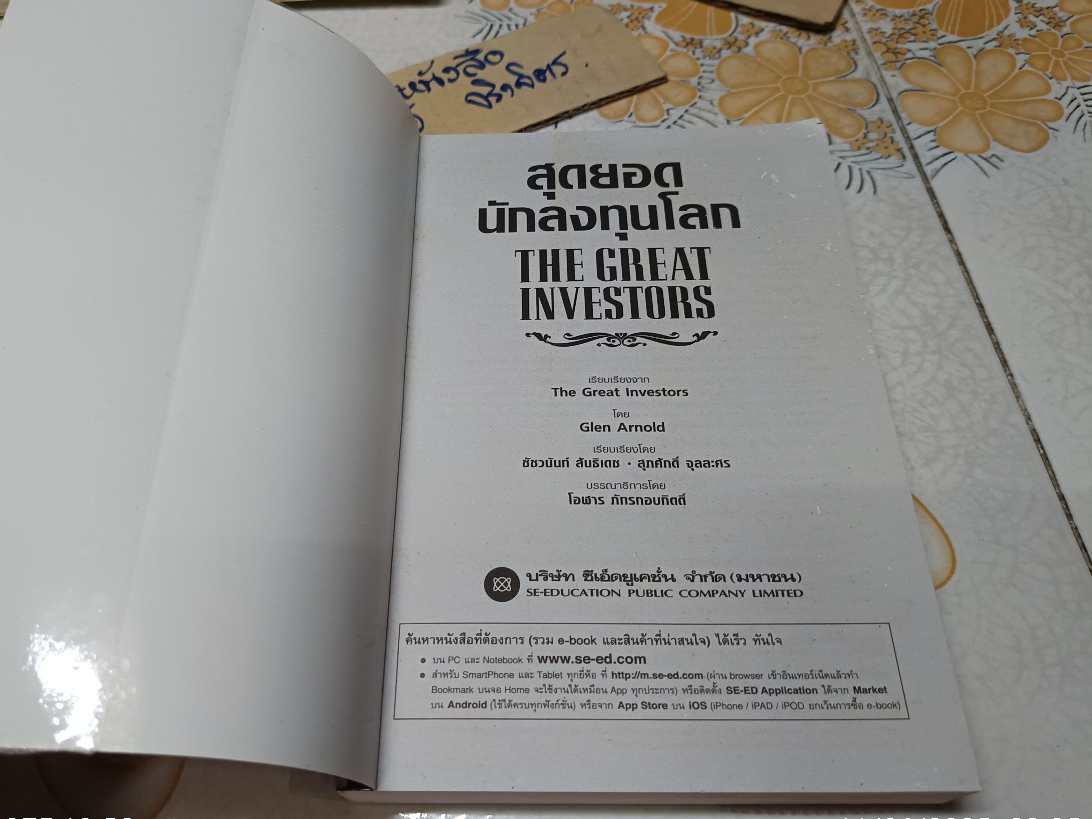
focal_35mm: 28
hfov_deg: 63.3
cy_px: 398
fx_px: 883
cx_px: 486
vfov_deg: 49.7
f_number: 1.7
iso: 986
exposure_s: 1/50
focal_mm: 5.31
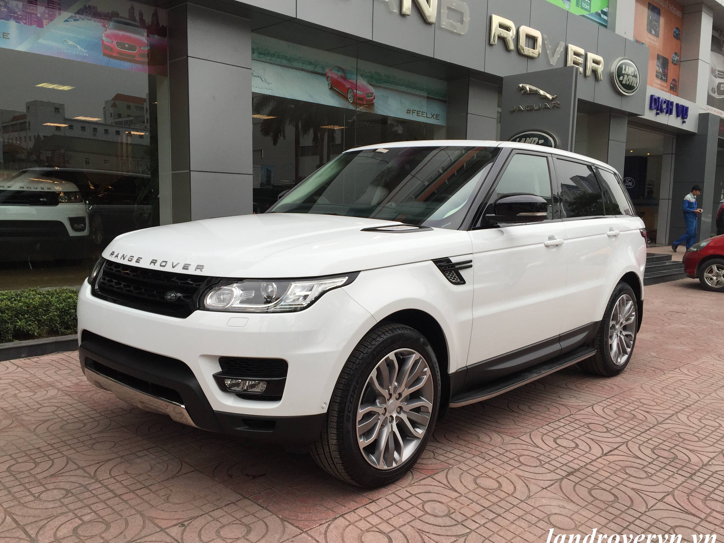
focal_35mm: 30
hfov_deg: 60.0
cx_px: 355
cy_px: 279
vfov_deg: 46.8
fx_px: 627
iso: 32
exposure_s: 1/648
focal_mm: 4.15
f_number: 2.2
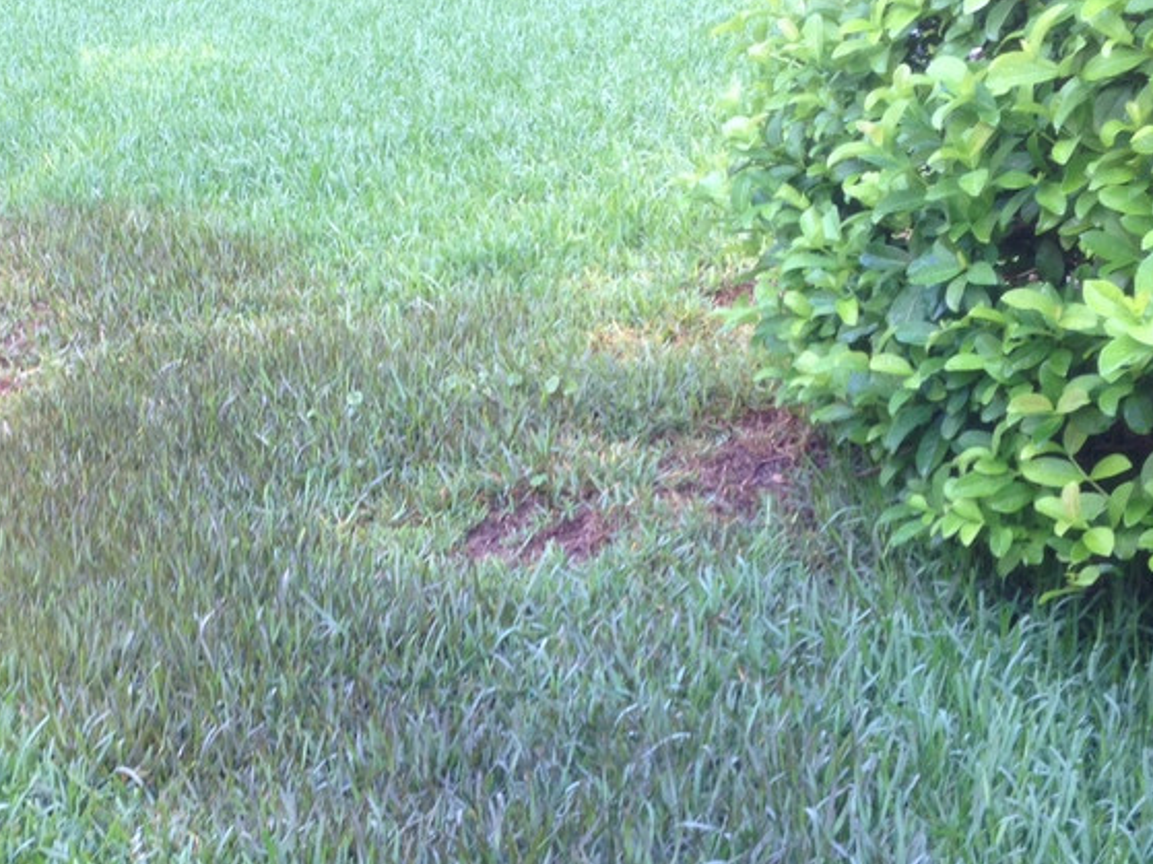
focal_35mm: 63
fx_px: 2098
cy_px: 551
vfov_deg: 23.2
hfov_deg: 30.4
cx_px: 348
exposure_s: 1/40
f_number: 2.4
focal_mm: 4.13
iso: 64
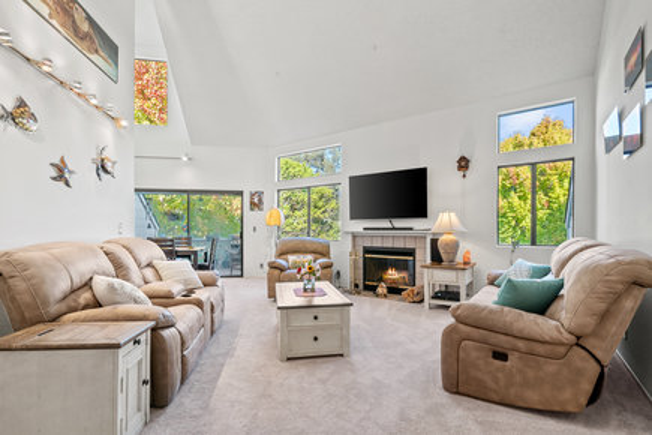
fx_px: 290
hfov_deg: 96.7
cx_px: 326
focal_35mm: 16
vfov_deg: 73.7
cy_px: 218
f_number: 9
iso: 400
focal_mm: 16
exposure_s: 1/8
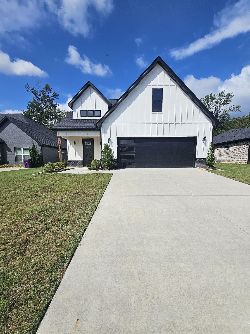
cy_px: 175
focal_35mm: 14
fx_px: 135
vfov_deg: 102.0
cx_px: 127
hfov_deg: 85.7
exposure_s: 1/5523
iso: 50
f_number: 2.2
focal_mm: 2.2
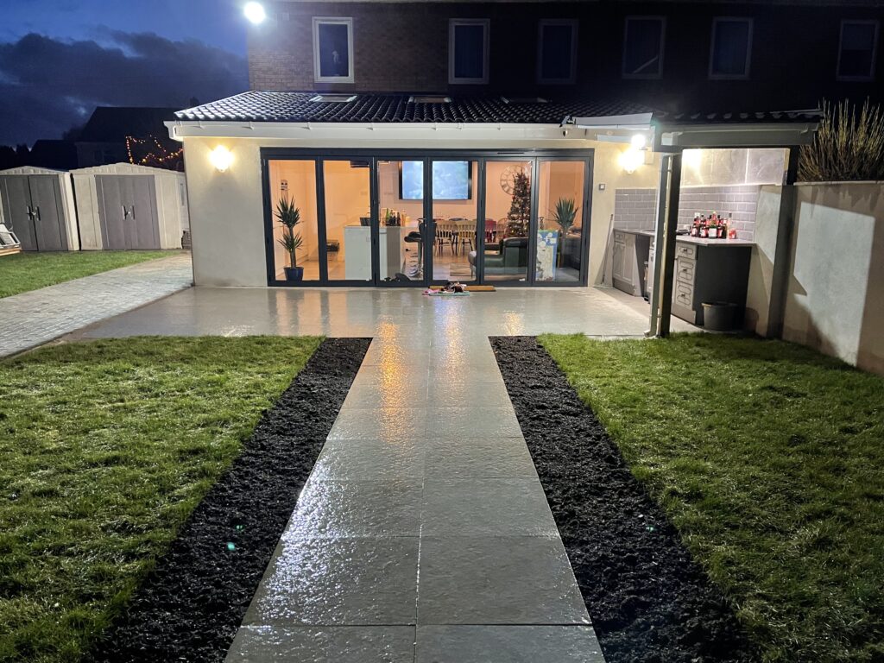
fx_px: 664
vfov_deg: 53.1
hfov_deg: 67.3
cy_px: 332
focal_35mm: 26
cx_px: 442
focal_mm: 5.1
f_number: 1.6
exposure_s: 1/33
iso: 500
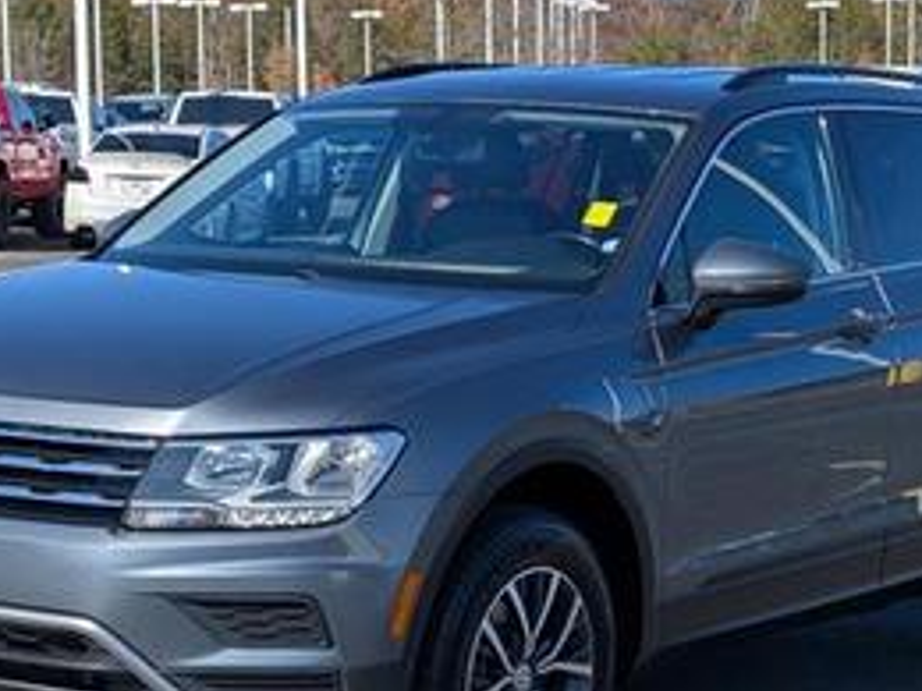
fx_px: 2530
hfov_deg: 20.6
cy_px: 461
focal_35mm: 95
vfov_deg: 15.5
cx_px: 362
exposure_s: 1/1250
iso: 20
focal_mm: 6.9
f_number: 1.68
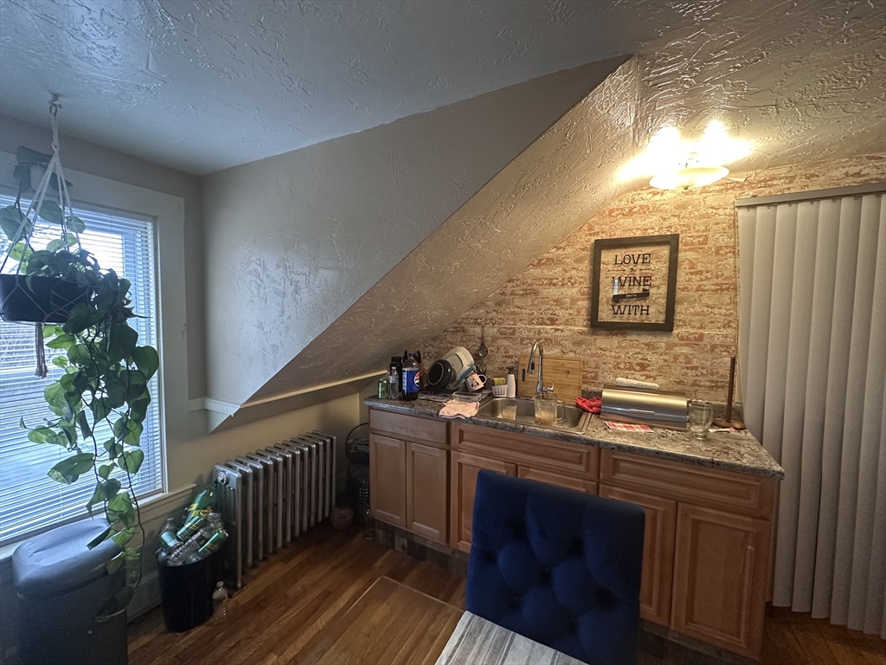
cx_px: 443
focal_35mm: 14
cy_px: 332
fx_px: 358
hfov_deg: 102.1
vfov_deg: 85.7
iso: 320
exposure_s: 1/60
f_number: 2.2
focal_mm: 2.22
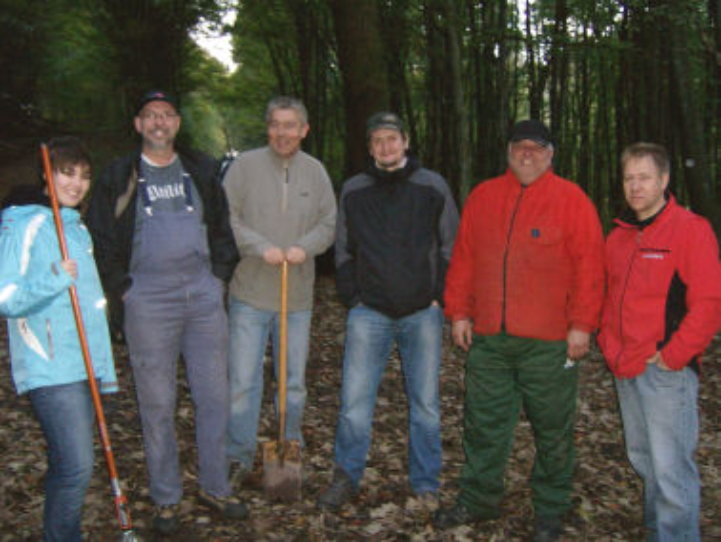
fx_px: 750
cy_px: 271
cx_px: 360
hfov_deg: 51.3
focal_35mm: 36
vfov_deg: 39.7
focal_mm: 6
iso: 200
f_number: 2.8
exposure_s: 1/60
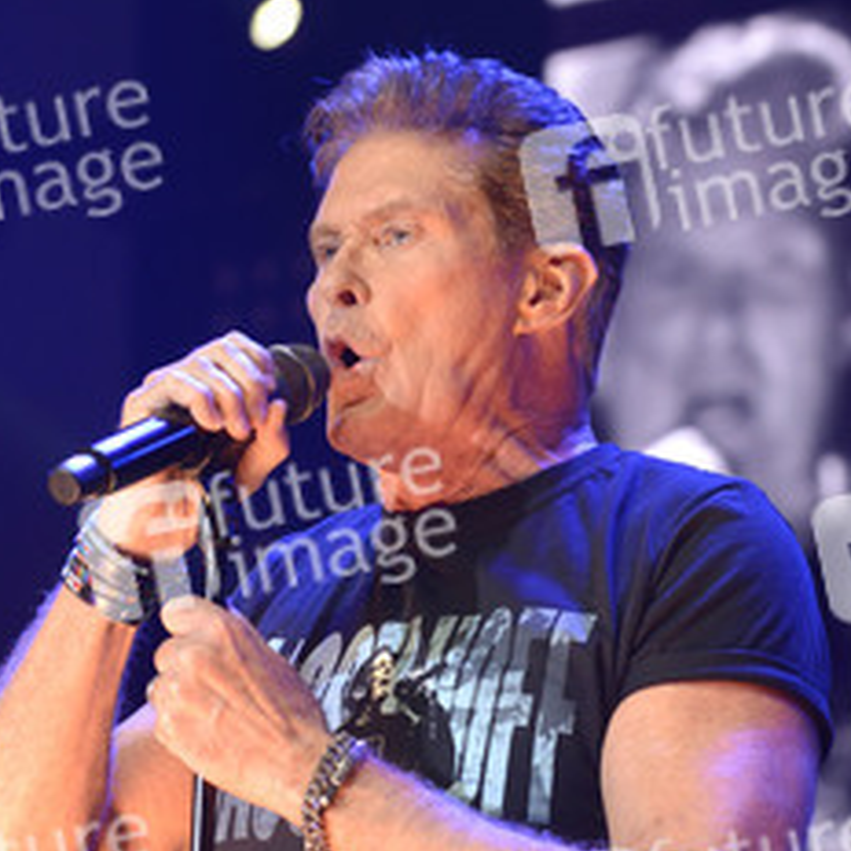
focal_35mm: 176
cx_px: 374
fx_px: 4895
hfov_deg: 9.9
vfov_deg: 9.9
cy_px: 719
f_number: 5
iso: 2500
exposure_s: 1/320
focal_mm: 120
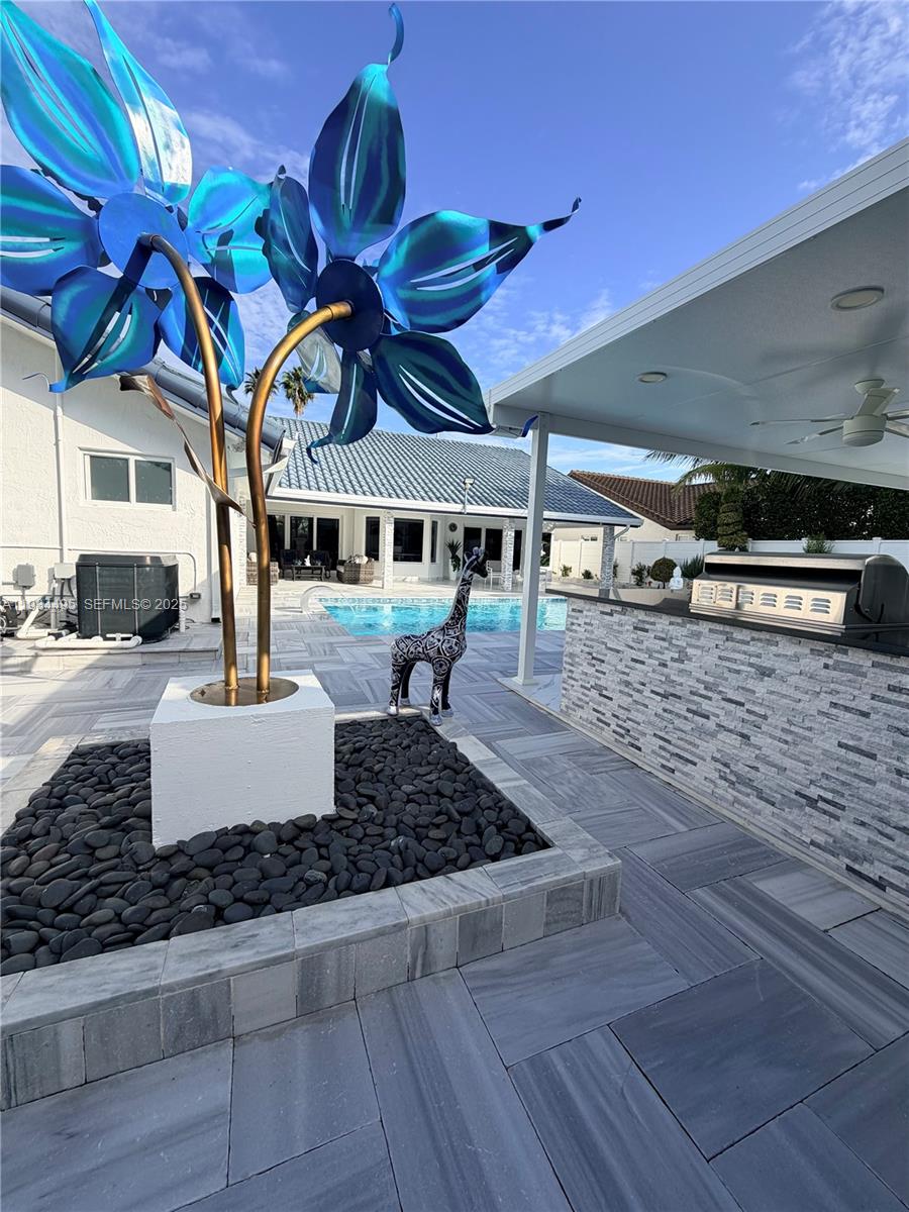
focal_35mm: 14
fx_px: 490
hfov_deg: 85.7
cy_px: 606
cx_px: 454
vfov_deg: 102.1
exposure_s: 1/770
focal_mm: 2.22
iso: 32
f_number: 2.2
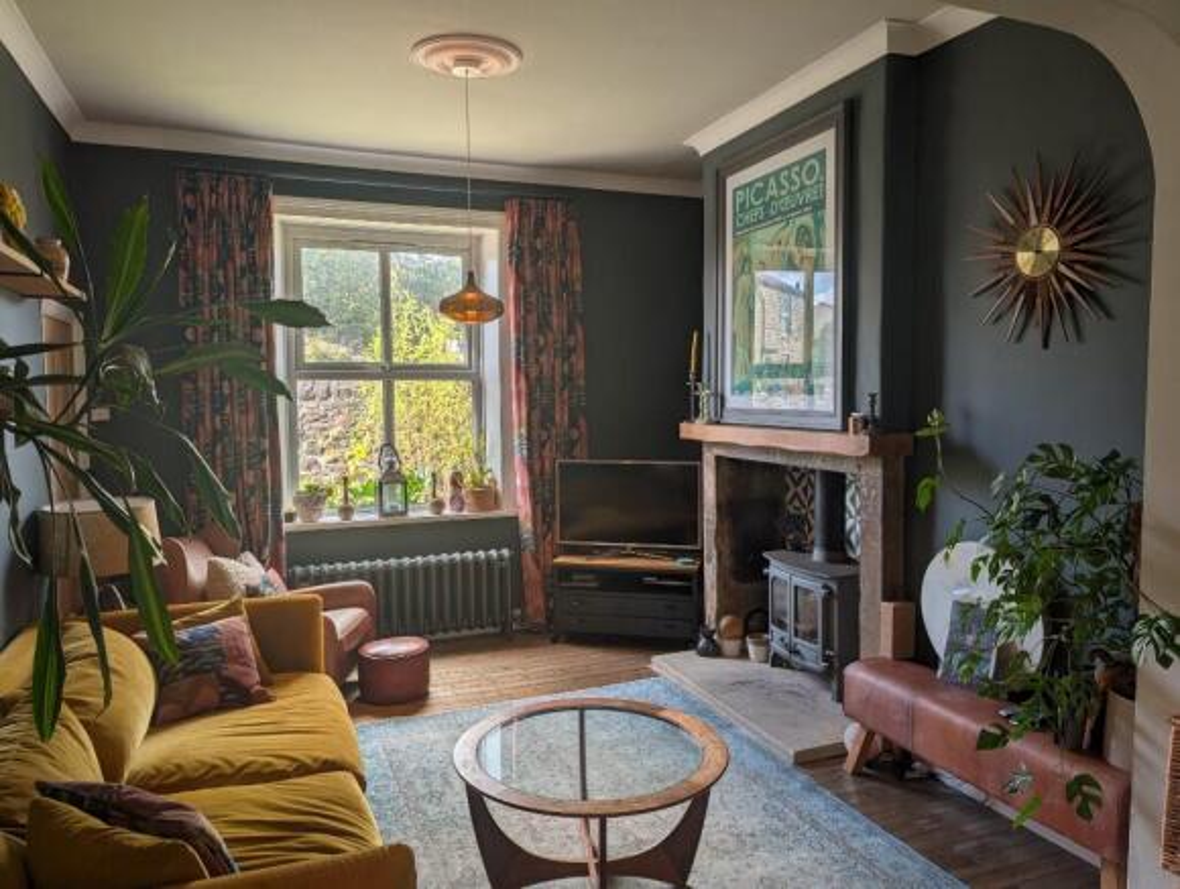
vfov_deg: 57.0
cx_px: 590
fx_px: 819
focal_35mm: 24
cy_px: 444
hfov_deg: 71.5
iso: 24
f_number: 1.68
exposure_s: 1/475
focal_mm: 6.9
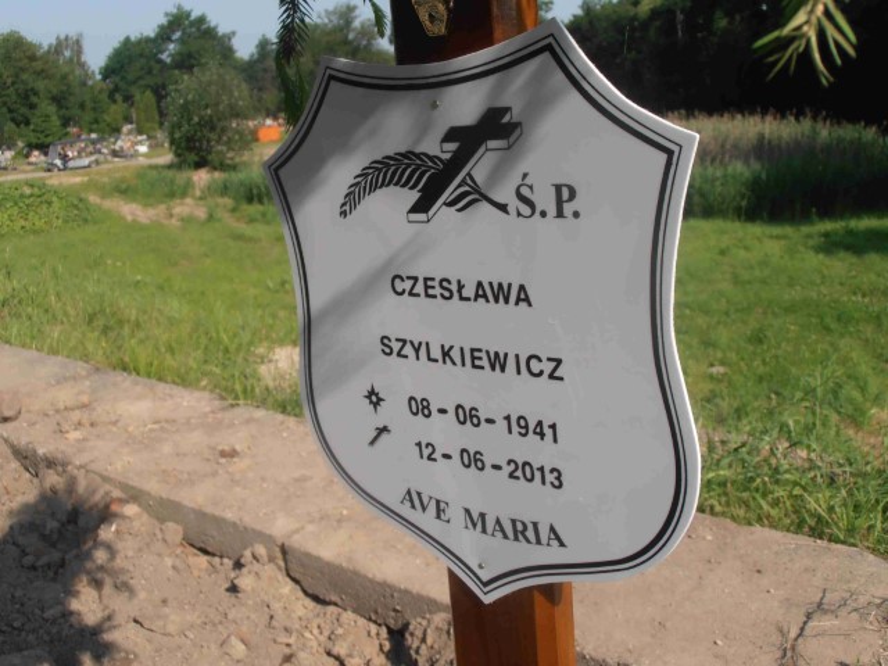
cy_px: 333
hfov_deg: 50.1
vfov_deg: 38.7
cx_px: 444
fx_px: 949
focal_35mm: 37
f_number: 3.9
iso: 80
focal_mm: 6.61
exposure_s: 1/1000
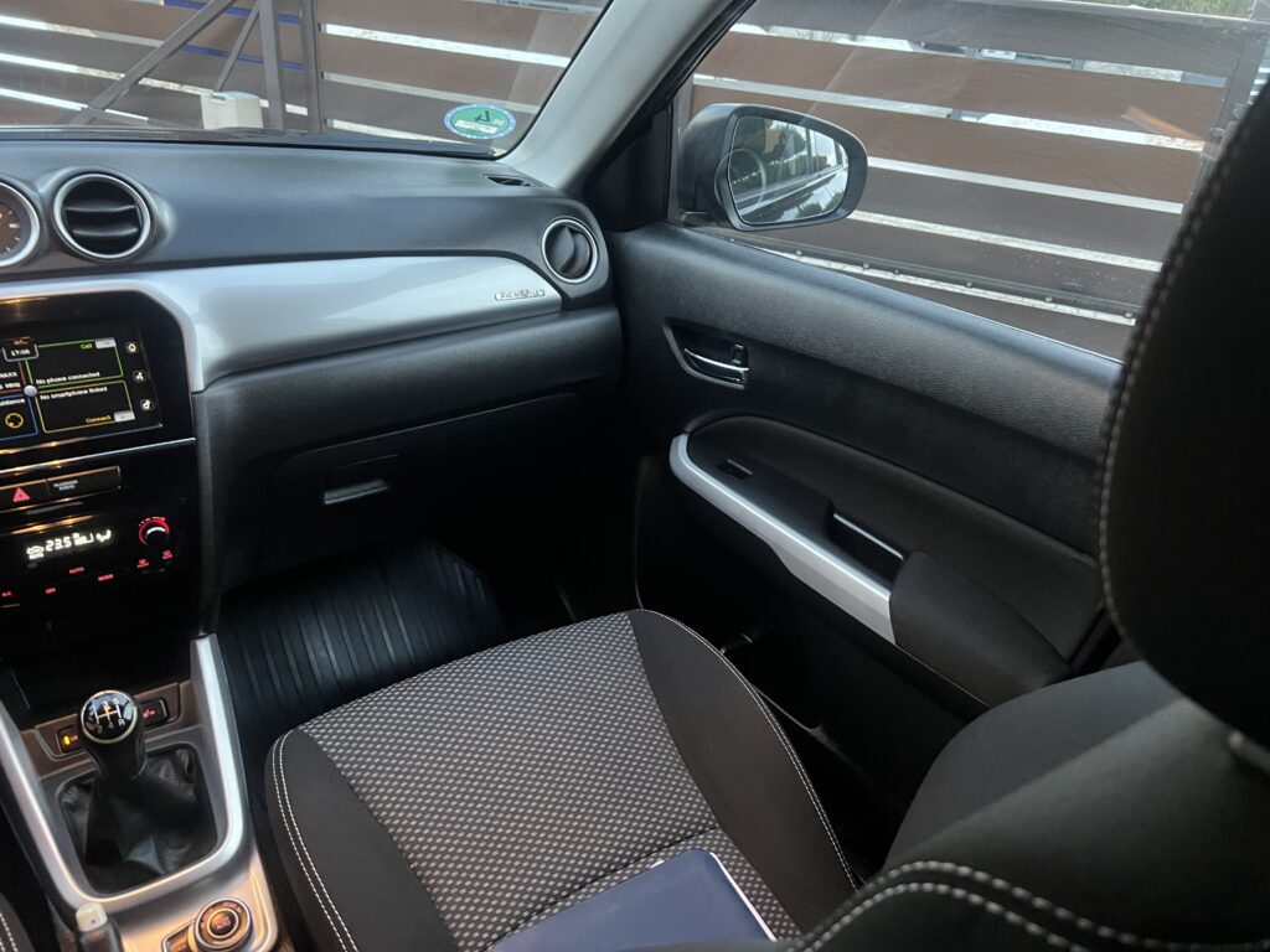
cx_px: 635
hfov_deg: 67.3
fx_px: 954
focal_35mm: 26
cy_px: 476
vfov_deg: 53.1
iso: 640
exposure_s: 1/39
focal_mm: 5.7
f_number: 1.5
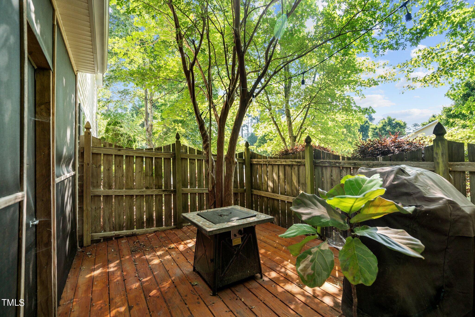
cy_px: 158
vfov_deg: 73.7
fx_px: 211
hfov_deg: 96.7
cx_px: 238
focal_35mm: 16
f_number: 4
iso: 320
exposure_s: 1/60
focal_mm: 16
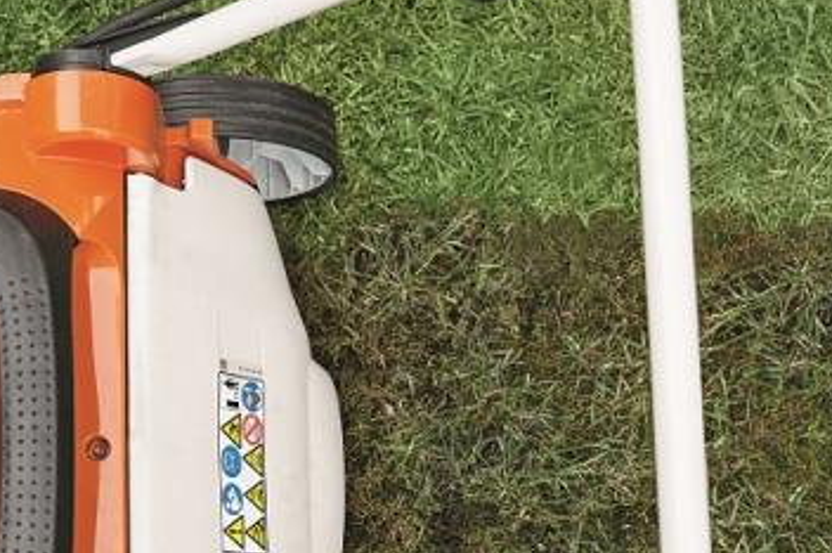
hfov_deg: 33.3
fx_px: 1385
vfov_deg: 22.2
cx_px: 513
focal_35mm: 60
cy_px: 473
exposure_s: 1/320
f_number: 5
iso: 640
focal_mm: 33
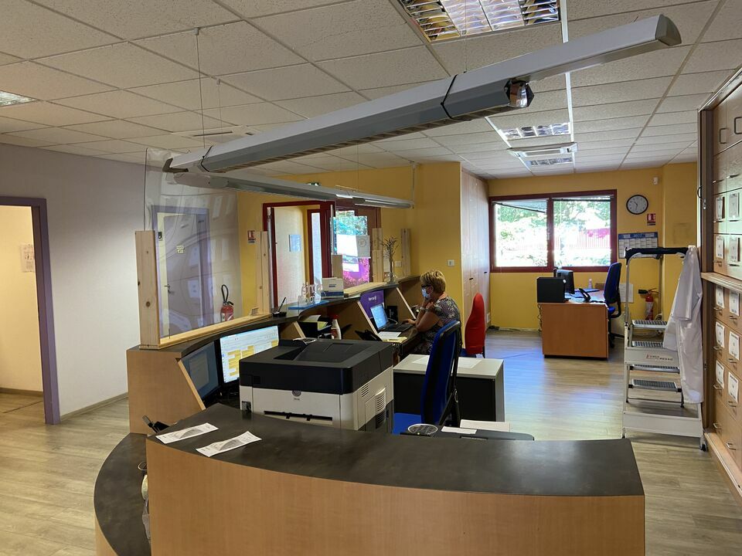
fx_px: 557
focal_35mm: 26
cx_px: 371
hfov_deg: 67.3
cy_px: 278
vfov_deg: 53.1
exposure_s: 1/50
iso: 125
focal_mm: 4.25
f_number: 1.8
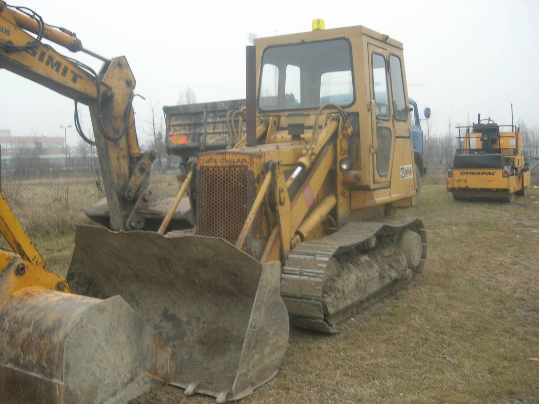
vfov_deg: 37.7
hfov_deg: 49.0
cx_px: 270
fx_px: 592
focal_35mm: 38
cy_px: 202
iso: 64
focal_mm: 7.8
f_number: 2.8
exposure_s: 1/143
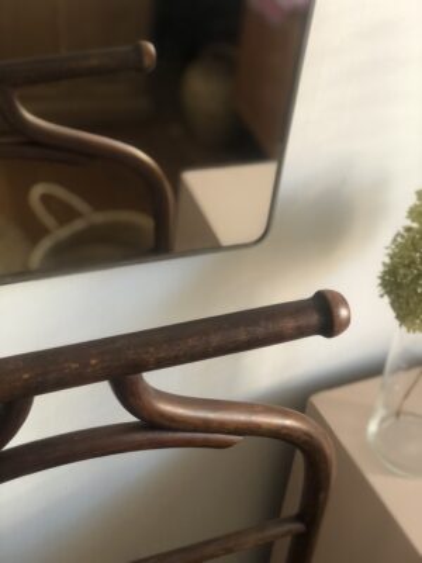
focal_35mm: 52
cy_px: 282
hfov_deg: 28.0
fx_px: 845
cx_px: 211
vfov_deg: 36.8
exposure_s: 1/24
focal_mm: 6
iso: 160
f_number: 2.4
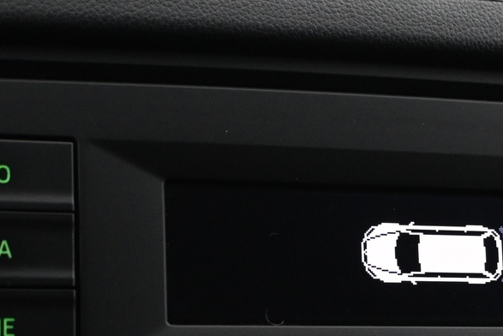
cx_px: 368
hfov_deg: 21.7
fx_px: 1301
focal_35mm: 93
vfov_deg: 14.5
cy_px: 331
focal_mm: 22.5
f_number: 4
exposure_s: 1/40
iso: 2500
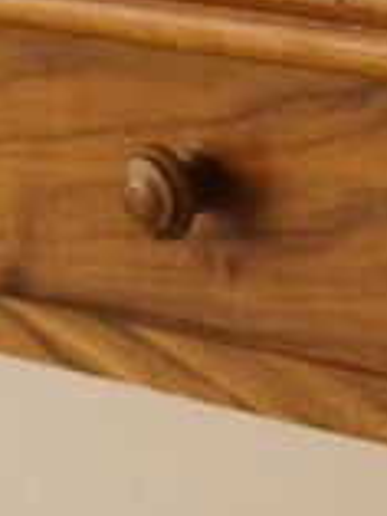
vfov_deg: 8.4
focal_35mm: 234
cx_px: 661
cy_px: 498
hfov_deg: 6.2
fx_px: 3483
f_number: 4.5
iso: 1600
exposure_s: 1/320
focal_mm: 26
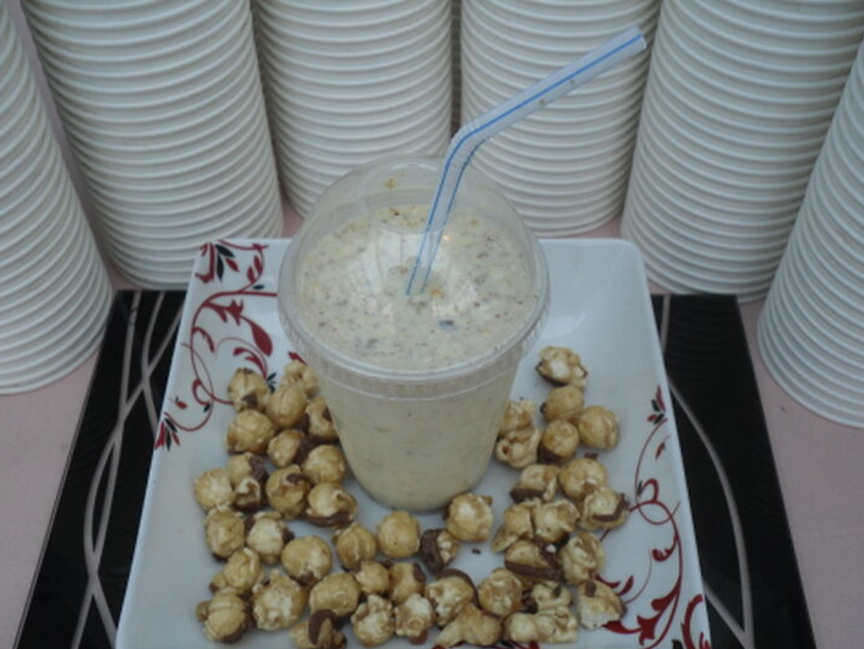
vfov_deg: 38.7
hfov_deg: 50.1
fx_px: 924
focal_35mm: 37
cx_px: 423
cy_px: 340
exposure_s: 1/90
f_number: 3
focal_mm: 6.3
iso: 100
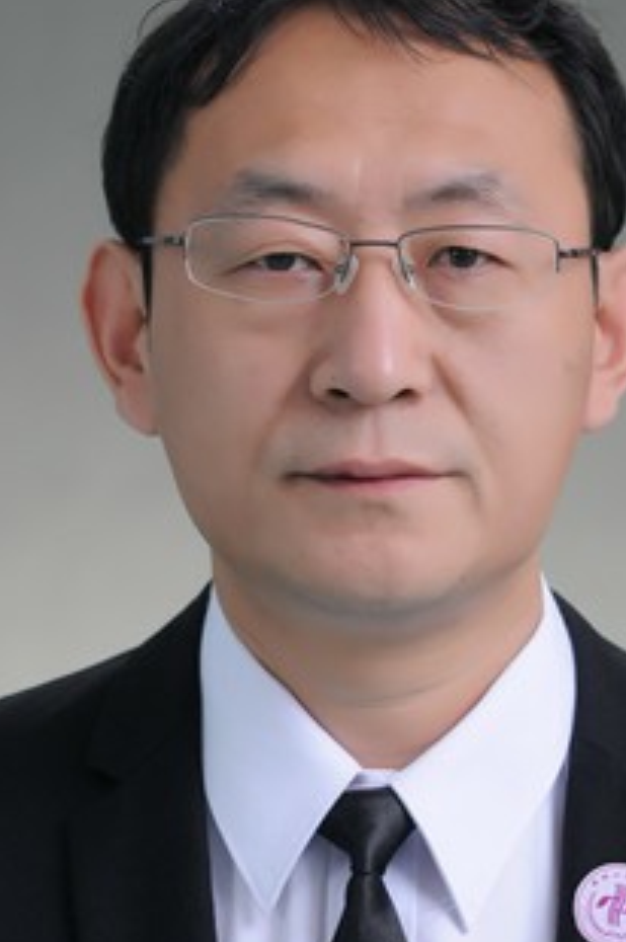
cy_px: 503
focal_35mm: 186
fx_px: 4855
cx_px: 377
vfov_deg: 11.1
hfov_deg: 7.4
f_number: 5.6
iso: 160
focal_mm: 85
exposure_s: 1/125
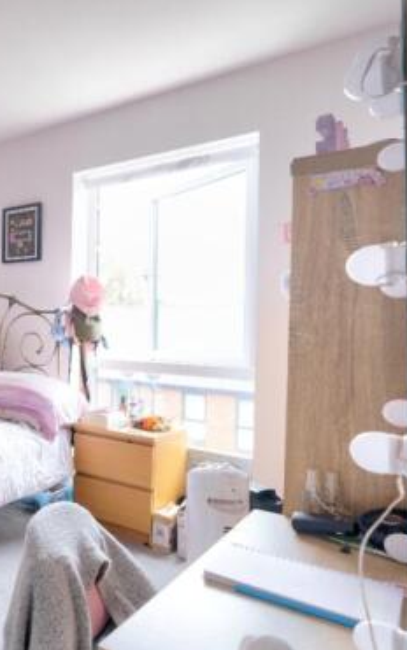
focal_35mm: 27
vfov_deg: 68.4
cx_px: -147
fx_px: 479
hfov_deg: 32.1
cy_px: 336
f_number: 4
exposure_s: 1/15
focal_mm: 10
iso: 320
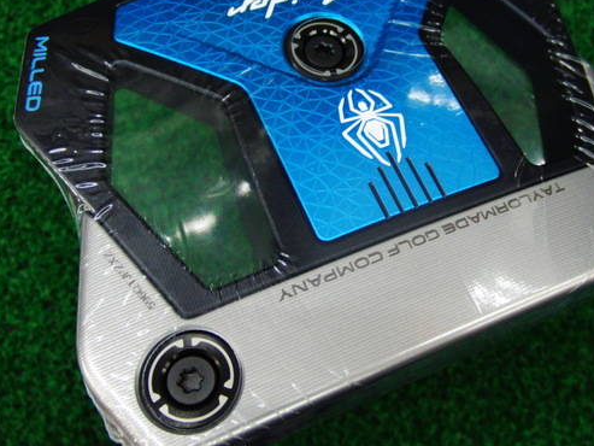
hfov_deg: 39.5
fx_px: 824
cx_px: 359
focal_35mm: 48
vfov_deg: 30.1
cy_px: 158
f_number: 3.6
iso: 400
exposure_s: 1/80
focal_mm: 6.42
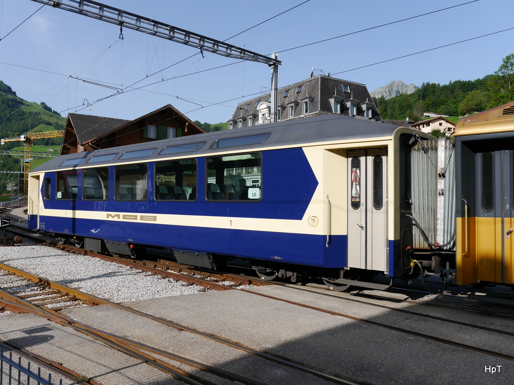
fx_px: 416
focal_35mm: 28
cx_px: 257
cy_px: 192
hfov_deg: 63.4
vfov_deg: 49.7
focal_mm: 14
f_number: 7.1
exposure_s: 1/400
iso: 160
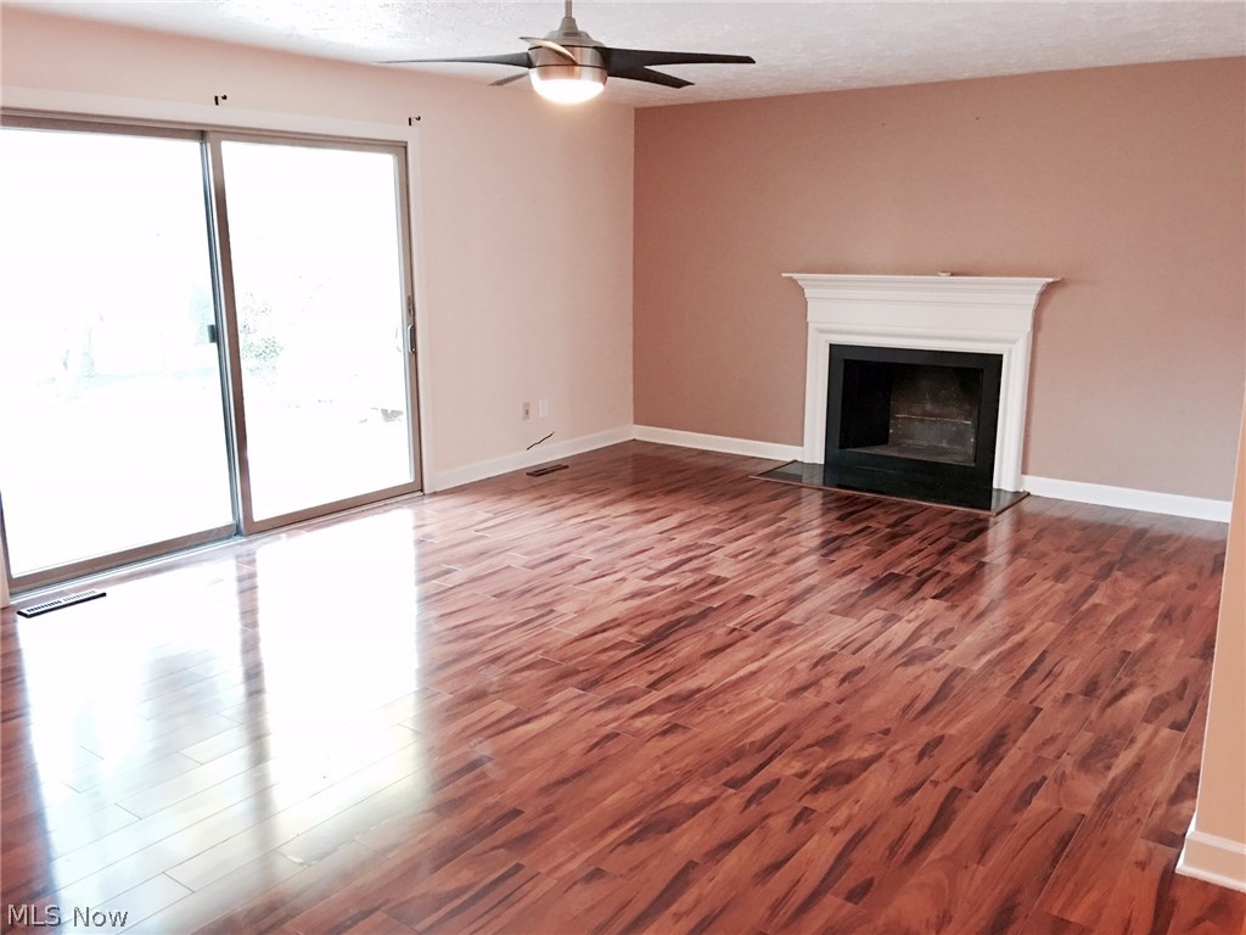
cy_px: 468
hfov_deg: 61.7
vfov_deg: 48.2
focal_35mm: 29
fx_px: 1044
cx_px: 623
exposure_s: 1/10
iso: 80
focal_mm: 4.15
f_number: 2.2
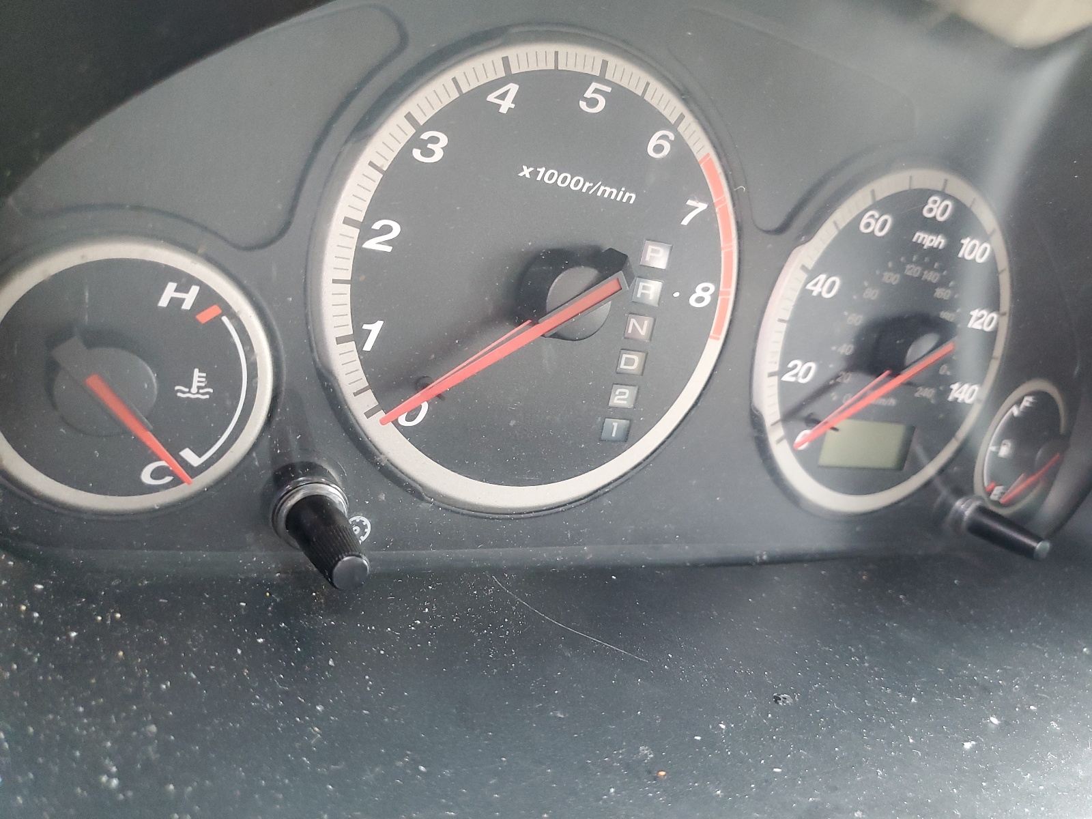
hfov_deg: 67.3
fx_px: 820
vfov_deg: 53.1
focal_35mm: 26
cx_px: 546
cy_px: 410
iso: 241
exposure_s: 1/60.2
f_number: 1.5
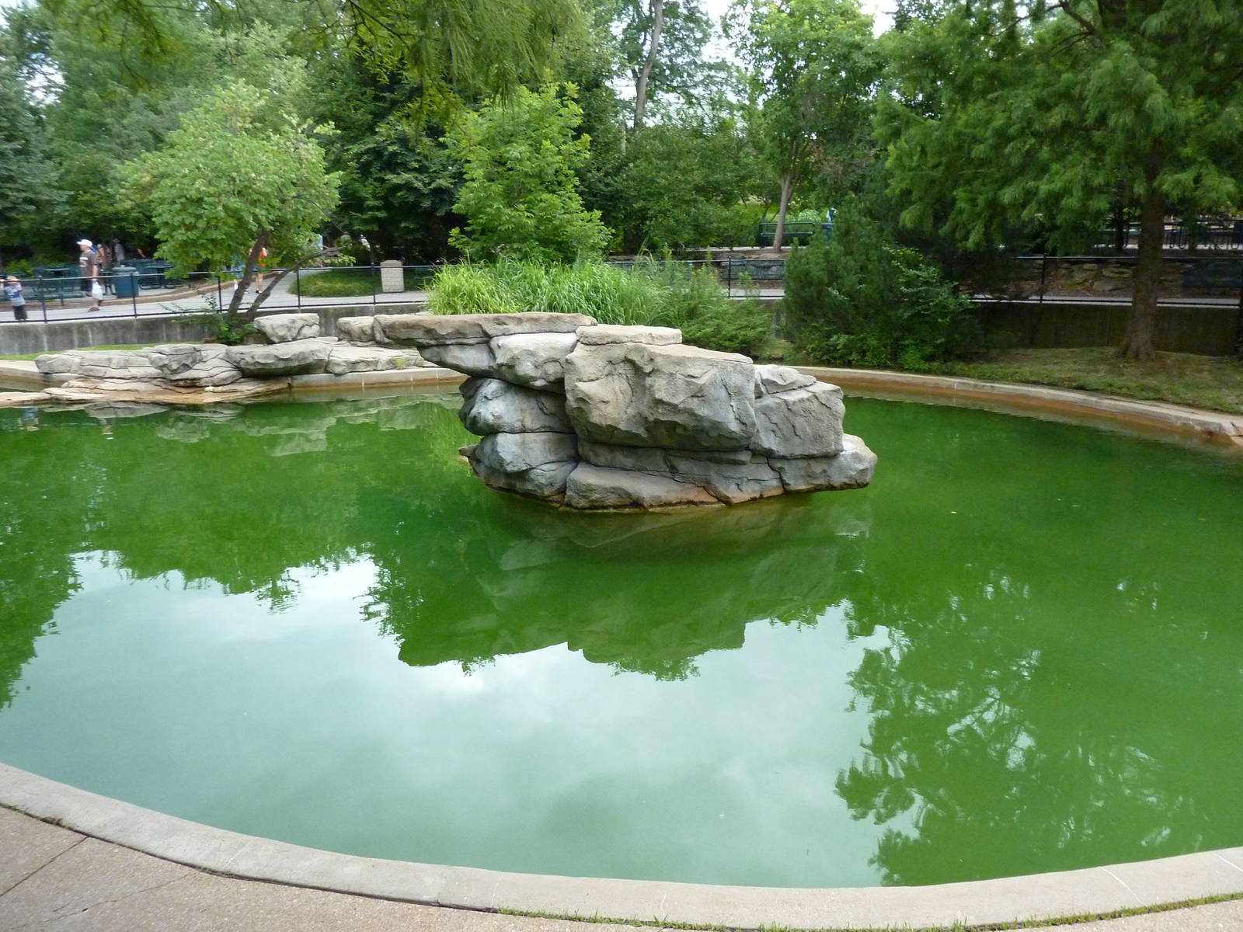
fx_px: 898
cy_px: 466
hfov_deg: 69.4
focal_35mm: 25
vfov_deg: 54.9
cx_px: 622
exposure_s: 1/100
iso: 400
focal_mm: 4.1
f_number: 3.3
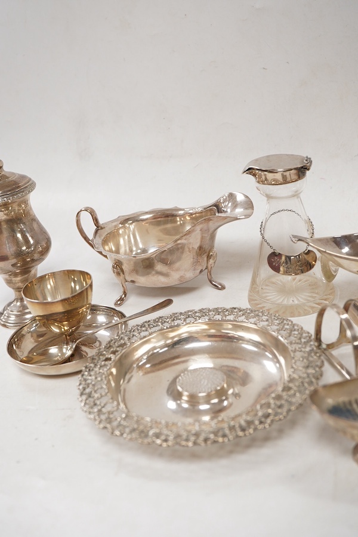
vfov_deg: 43.6
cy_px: 268
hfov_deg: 29.9
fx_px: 671
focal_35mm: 45
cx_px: 179
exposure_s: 1/125
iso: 1250
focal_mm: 30
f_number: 8
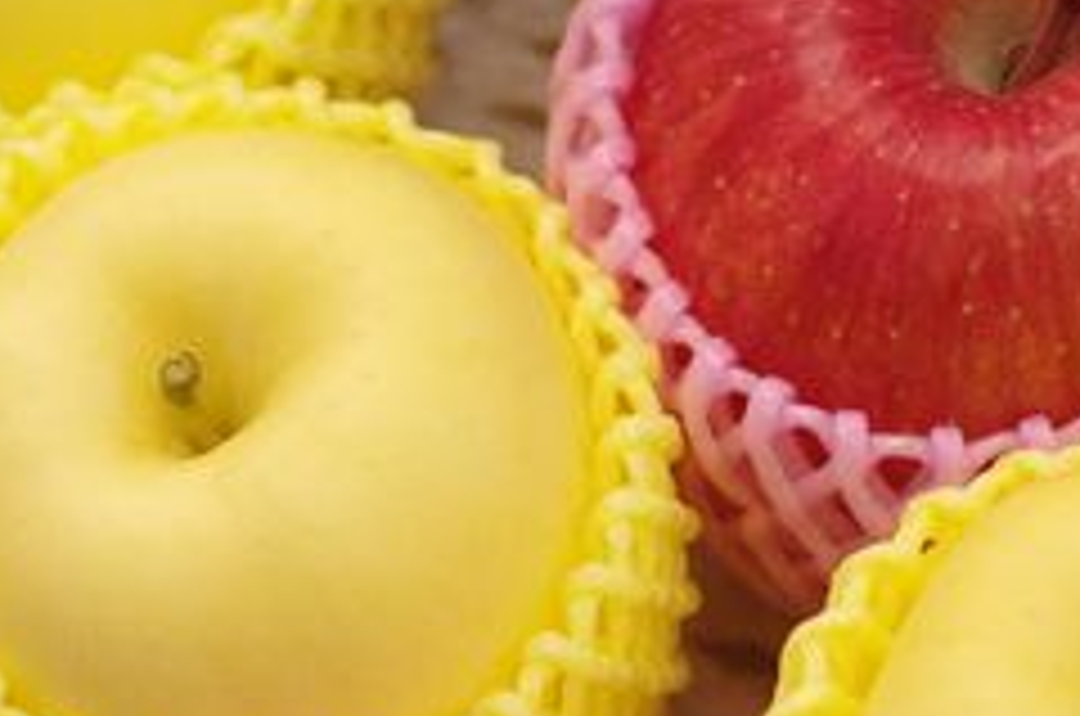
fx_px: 6557
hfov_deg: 9.4
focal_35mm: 219
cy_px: 664
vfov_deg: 6.2
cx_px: 666
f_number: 2.8
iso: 400
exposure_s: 1/100
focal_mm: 50
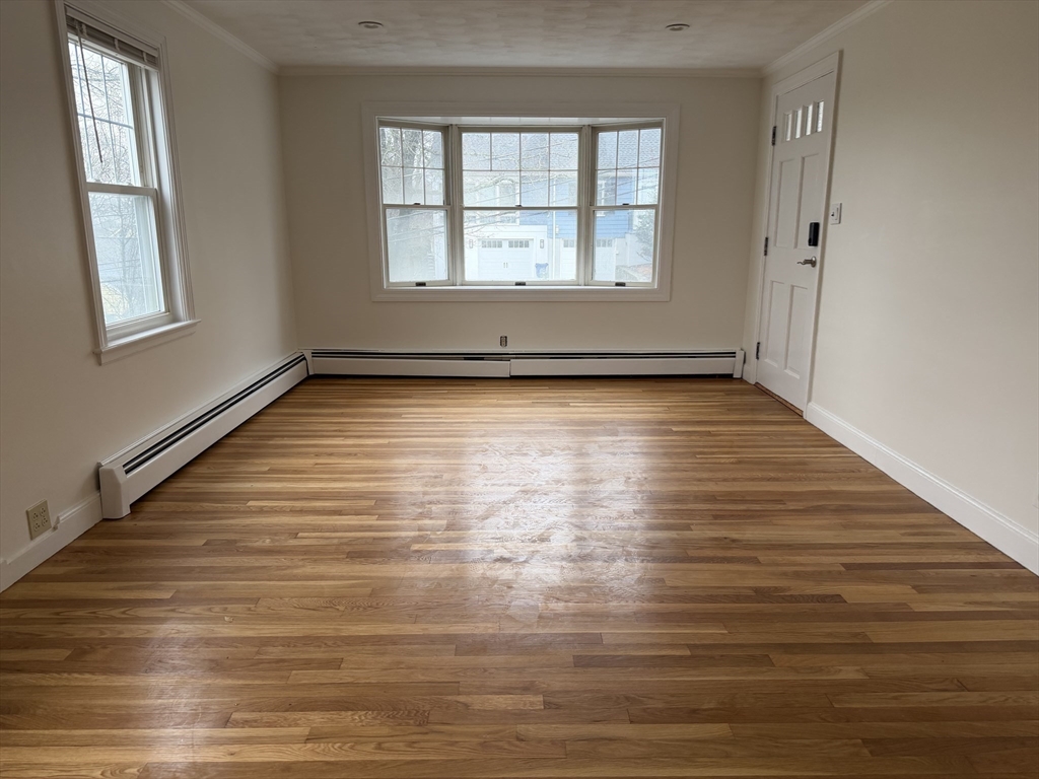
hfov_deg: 71.6
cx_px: 520
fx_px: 720
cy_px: 390
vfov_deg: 56.8
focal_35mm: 24
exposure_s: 1/130
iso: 160
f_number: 1.78
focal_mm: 6.76
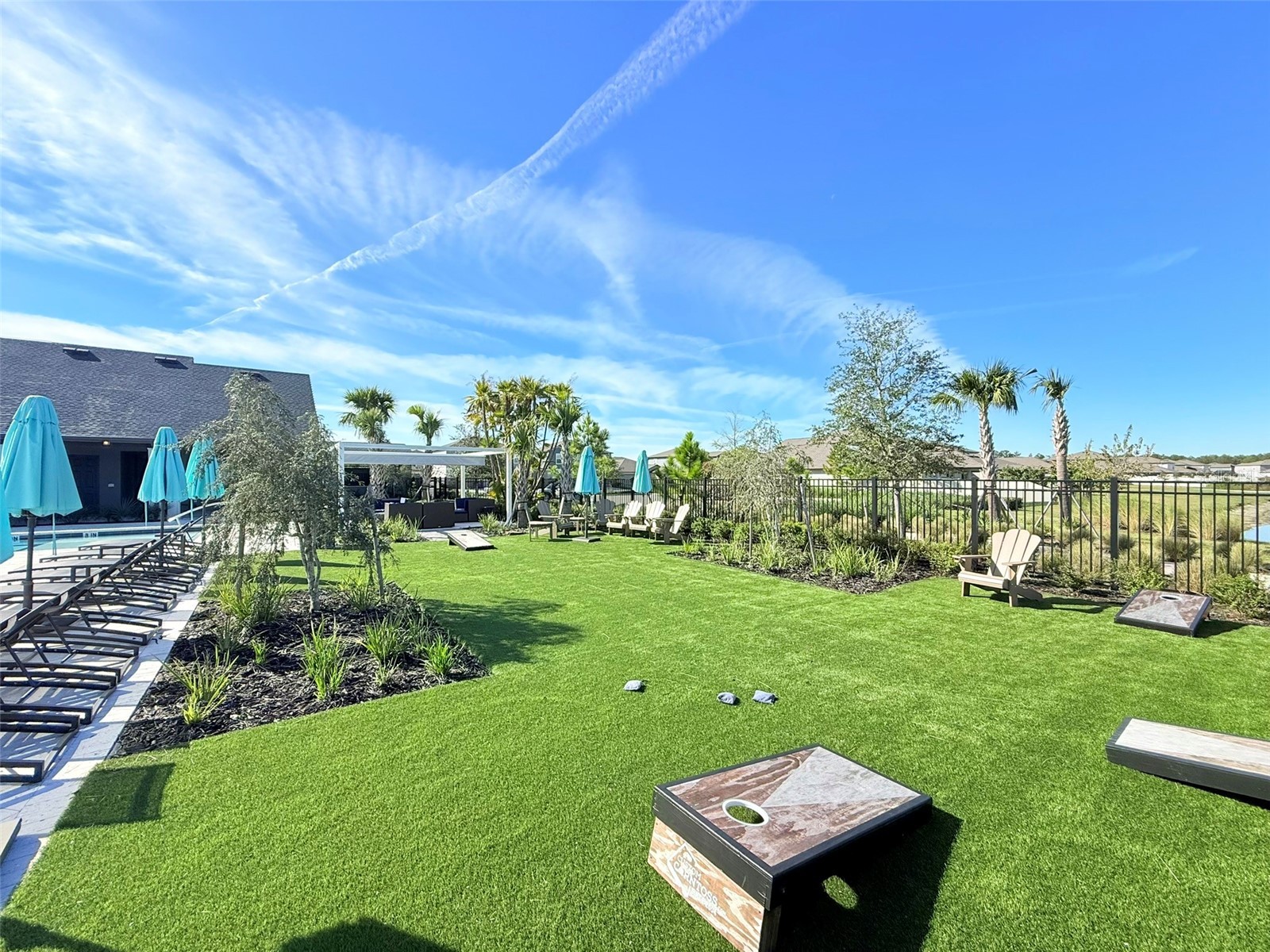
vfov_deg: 85.7
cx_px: 635
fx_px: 514
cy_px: 476
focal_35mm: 14
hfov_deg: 102.1
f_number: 2.2
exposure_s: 1/2165
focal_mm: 2.22
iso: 50
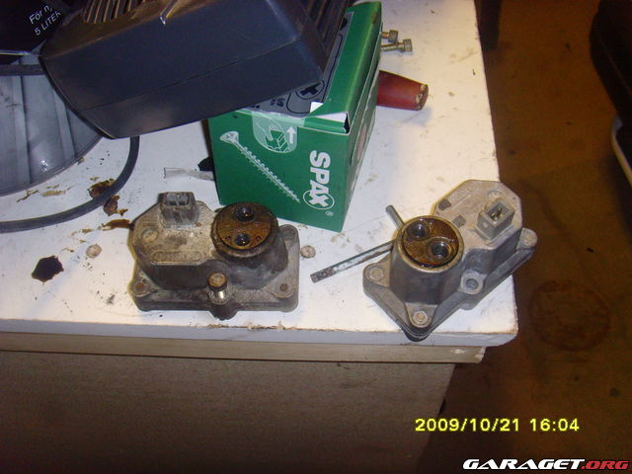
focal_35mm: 39
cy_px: 237
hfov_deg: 47.9
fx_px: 712
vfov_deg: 36.8
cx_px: 316
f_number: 3.5
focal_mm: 6.6
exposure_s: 1/45
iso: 200
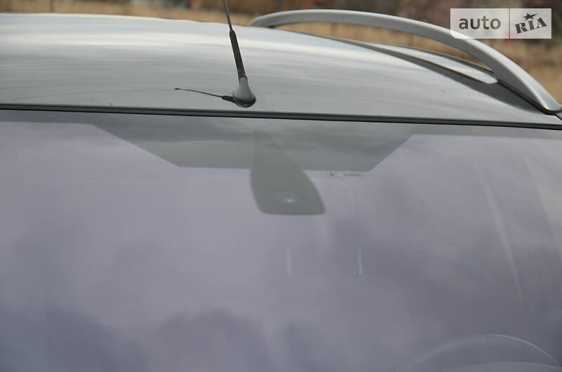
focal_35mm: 105
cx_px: 281
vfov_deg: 13.0
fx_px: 1636
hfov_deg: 19.5
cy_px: 186
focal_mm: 70
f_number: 5.6
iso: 360
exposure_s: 1/125
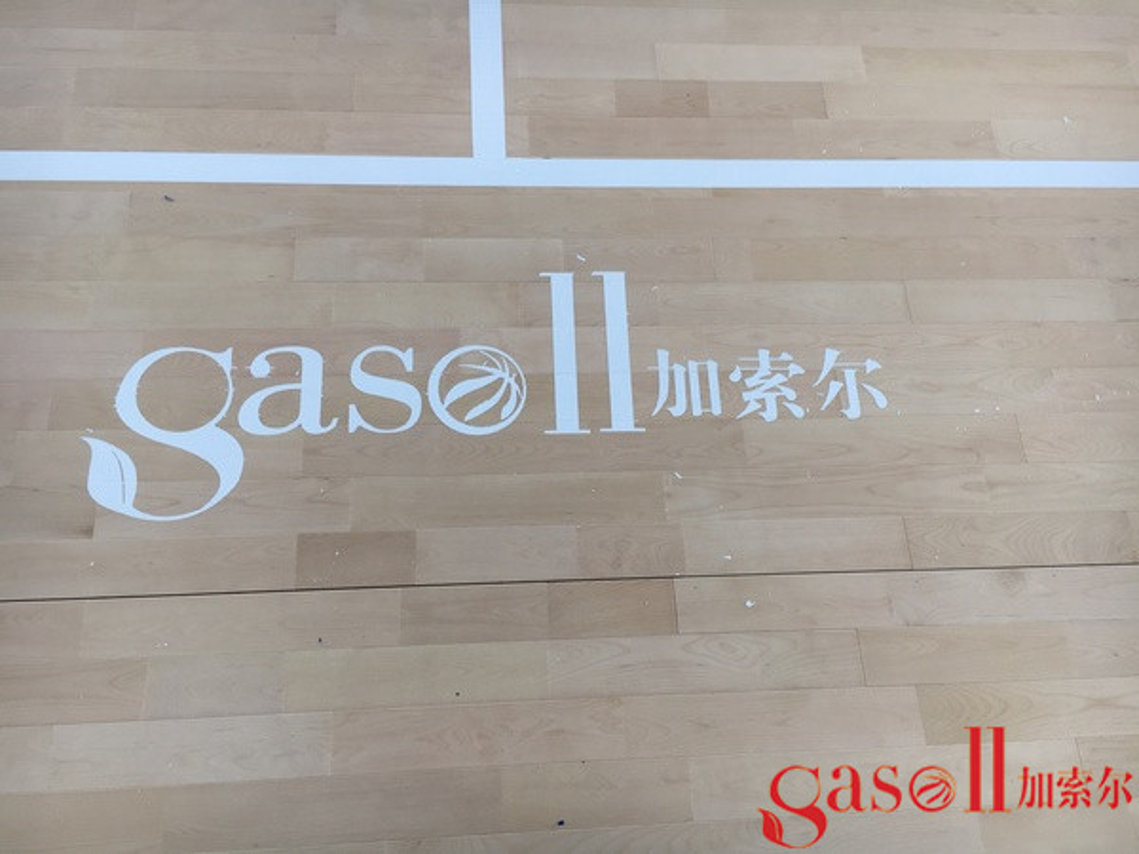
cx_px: 570
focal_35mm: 29
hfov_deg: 61.7
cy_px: 427
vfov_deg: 48.2
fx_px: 954
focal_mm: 4.15
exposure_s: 1/50
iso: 25
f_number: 2.2
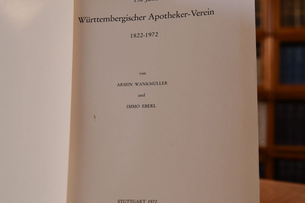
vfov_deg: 26.0
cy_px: 113
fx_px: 441
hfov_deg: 37.6
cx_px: 214
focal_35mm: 52
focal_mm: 23
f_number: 3.8
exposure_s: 1/250
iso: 400
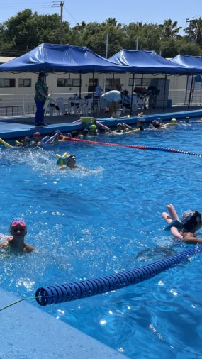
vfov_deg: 47.3
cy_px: 184
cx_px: -20
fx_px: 409
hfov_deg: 25.7
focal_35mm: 43
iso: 32
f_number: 1.6
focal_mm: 4.2
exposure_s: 1/4292
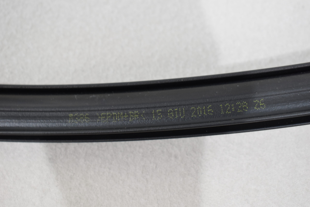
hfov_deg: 38.9
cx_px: 155
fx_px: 439
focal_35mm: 51
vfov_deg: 26.5
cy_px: 104
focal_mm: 34
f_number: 5.6
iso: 720
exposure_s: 1/60
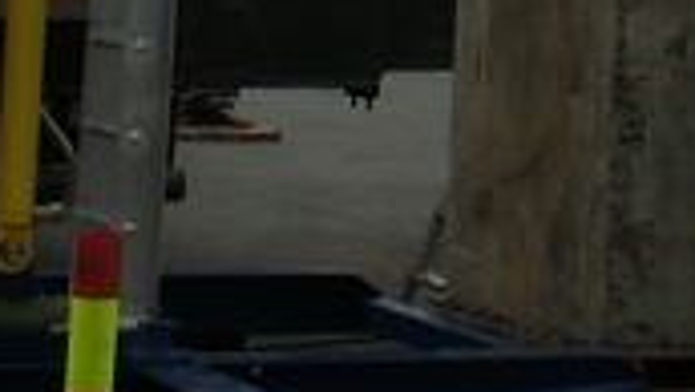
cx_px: 784
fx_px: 4628
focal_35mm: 251
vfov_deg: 4.5
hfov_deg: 8.5
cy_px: -1107
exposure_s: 1/250
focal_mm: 5.86
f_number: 9.4
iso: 100
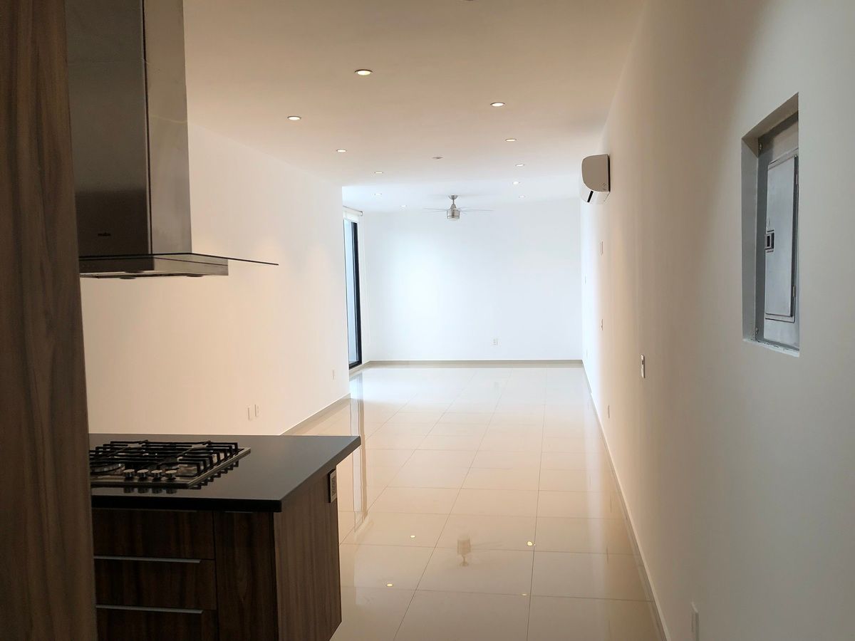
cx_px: 428
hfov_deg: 63.4
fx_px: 692
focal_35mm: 28
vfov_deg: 49.7
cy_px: 320
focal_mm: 4
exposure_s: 1/40
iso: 25
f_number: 1.8
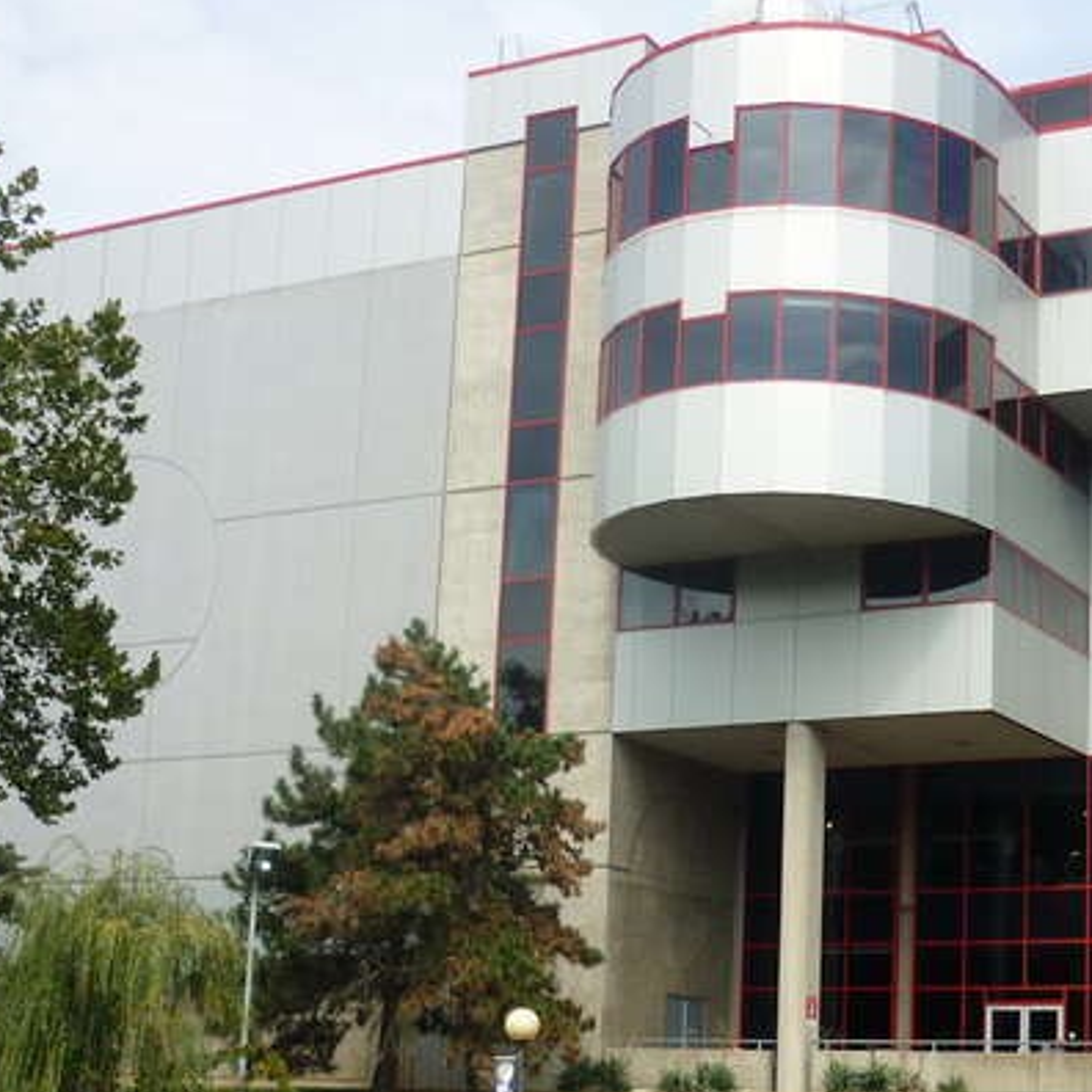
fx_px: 2106
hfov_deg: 28.6
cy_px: 728
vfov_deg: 28.9
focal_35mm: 59
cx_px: 844
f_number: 2.8
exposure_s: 1/800
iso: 80
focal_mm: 5.5
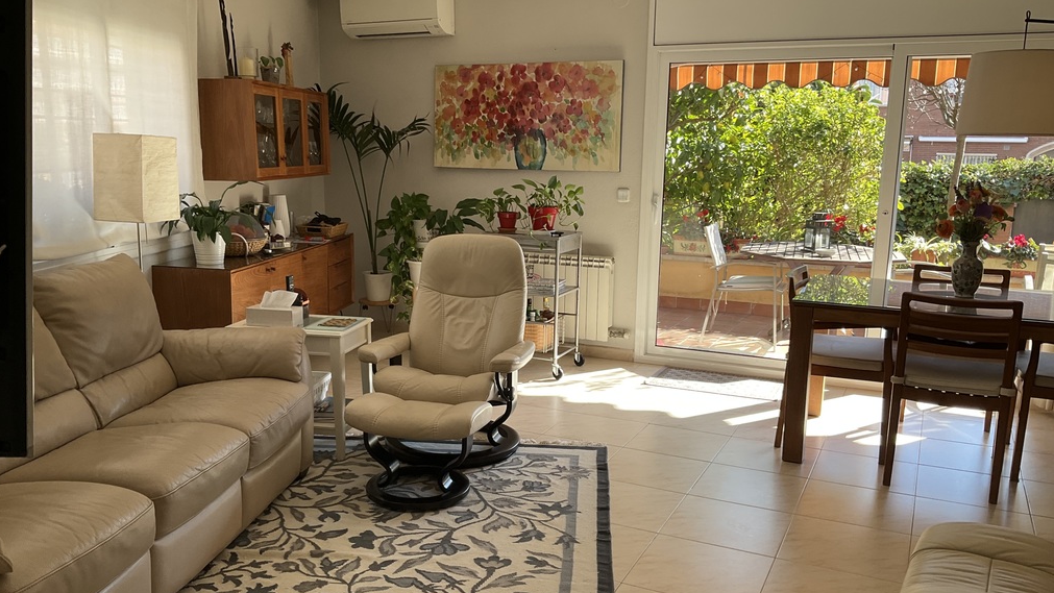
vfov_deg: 36.6
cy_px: 332
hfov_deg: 61.0
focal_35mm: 32
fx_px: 894
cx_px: 522
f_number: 1.8
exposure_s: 1/122
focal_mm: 3
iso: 25
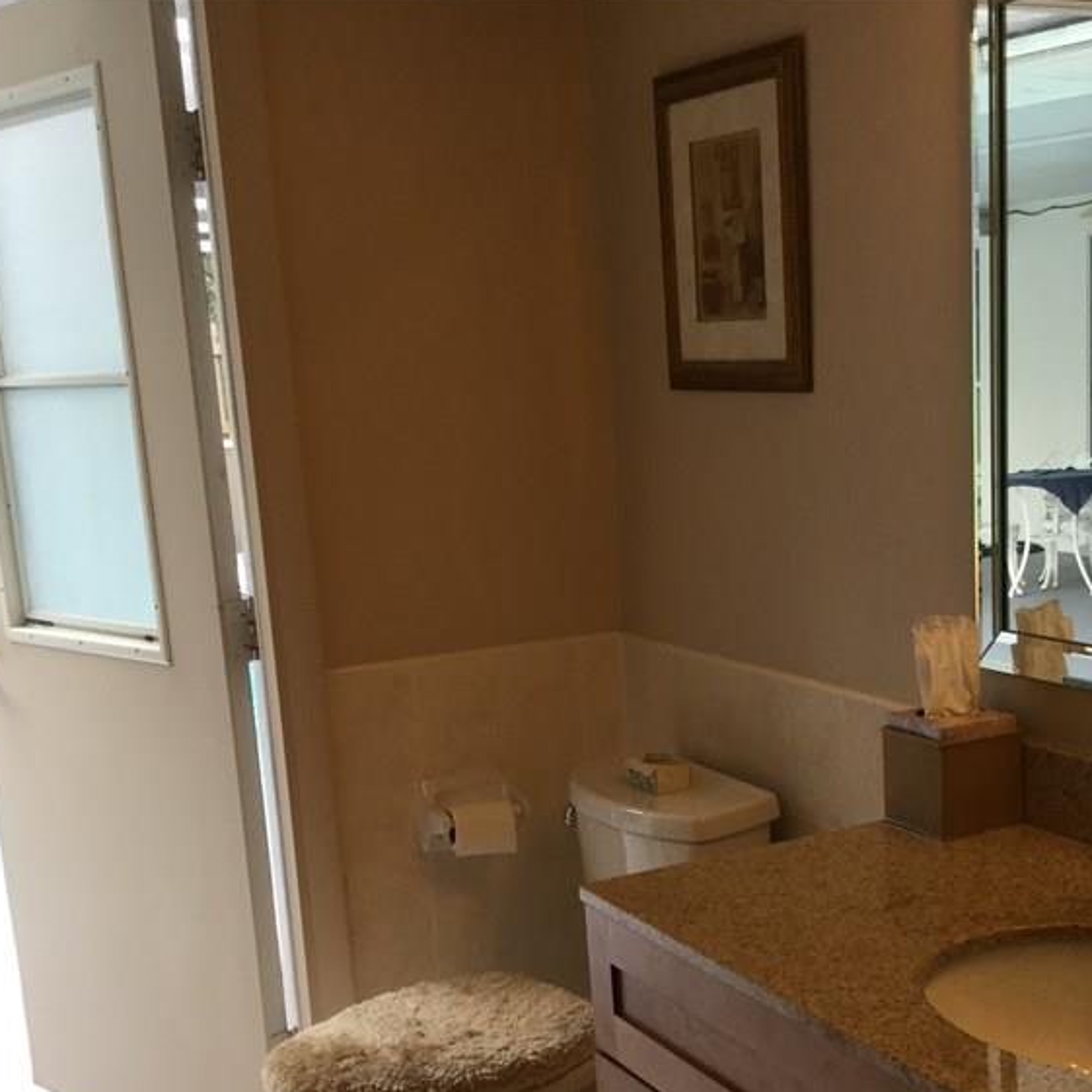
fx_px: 1785
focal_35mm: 50
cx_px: 720
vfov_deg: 33.7
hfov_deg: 33.7
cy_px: 738
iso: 25
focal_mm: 3.3
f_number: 2.4
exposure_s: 1/40
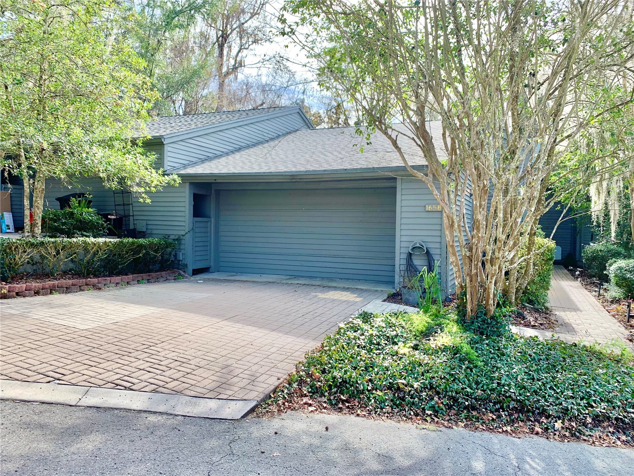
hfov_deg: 67.3
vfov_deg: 53.1
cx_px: 317
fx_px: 476
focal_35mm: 26
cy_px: 238
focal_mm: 4.25
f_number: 1.8
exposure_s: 1/531
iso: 25
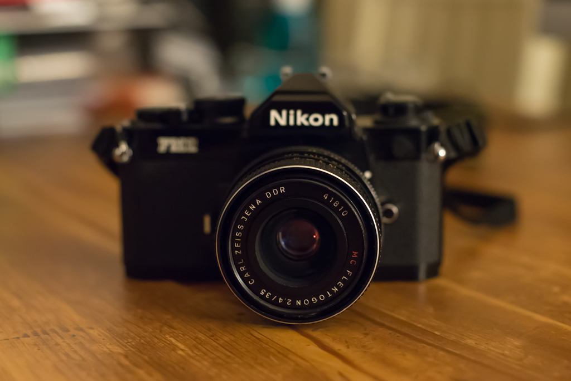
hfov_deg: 39.6
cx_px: 286
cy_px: 190
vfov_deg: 27.0
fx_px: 793
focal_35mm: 50
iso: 6400
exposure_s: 1/50
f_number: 2.8
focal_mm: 50
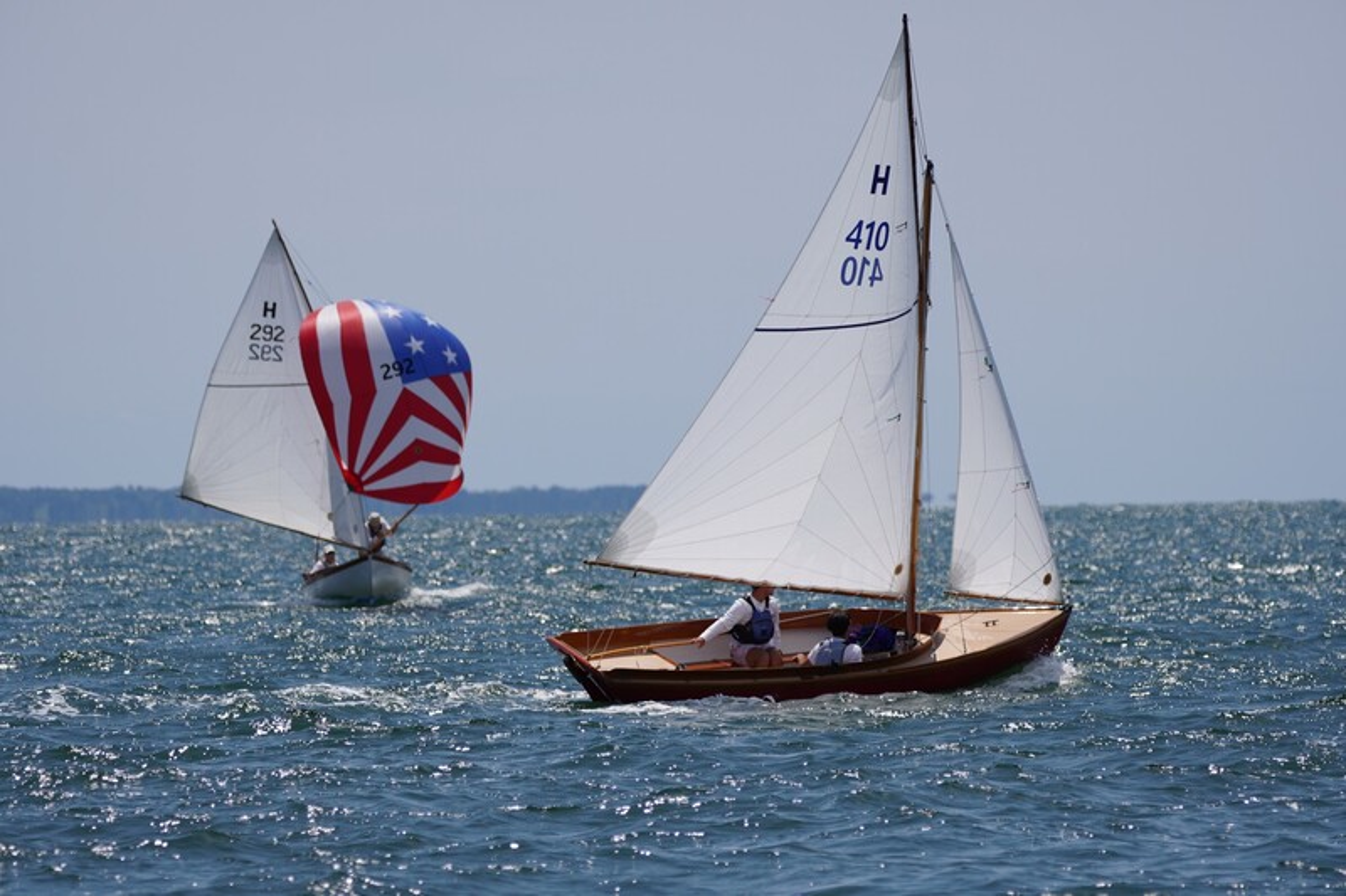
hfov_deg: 5.8
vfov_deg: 3.8
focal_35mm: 357
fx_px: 13344
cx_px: 673
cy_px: 448
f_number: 5.6
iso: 125
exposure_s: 1/1600
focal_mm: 238
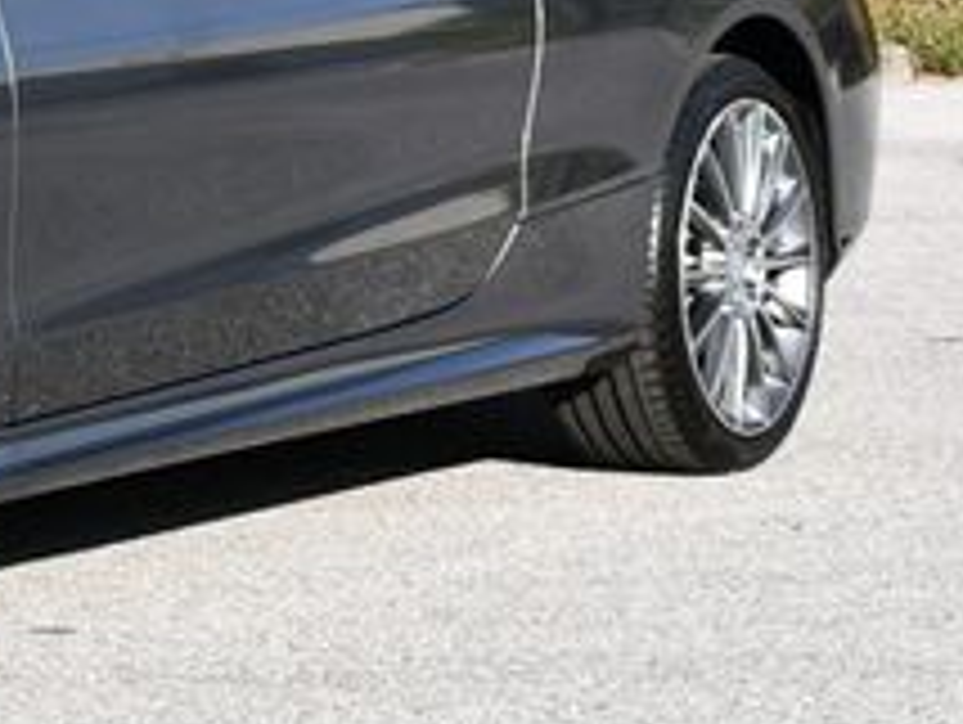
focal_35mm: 161
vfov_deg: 9.2
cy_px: -49
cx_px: -428
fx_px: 4484
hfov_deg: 11.8
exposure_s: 1/250
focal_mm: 28
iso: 110
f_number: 8
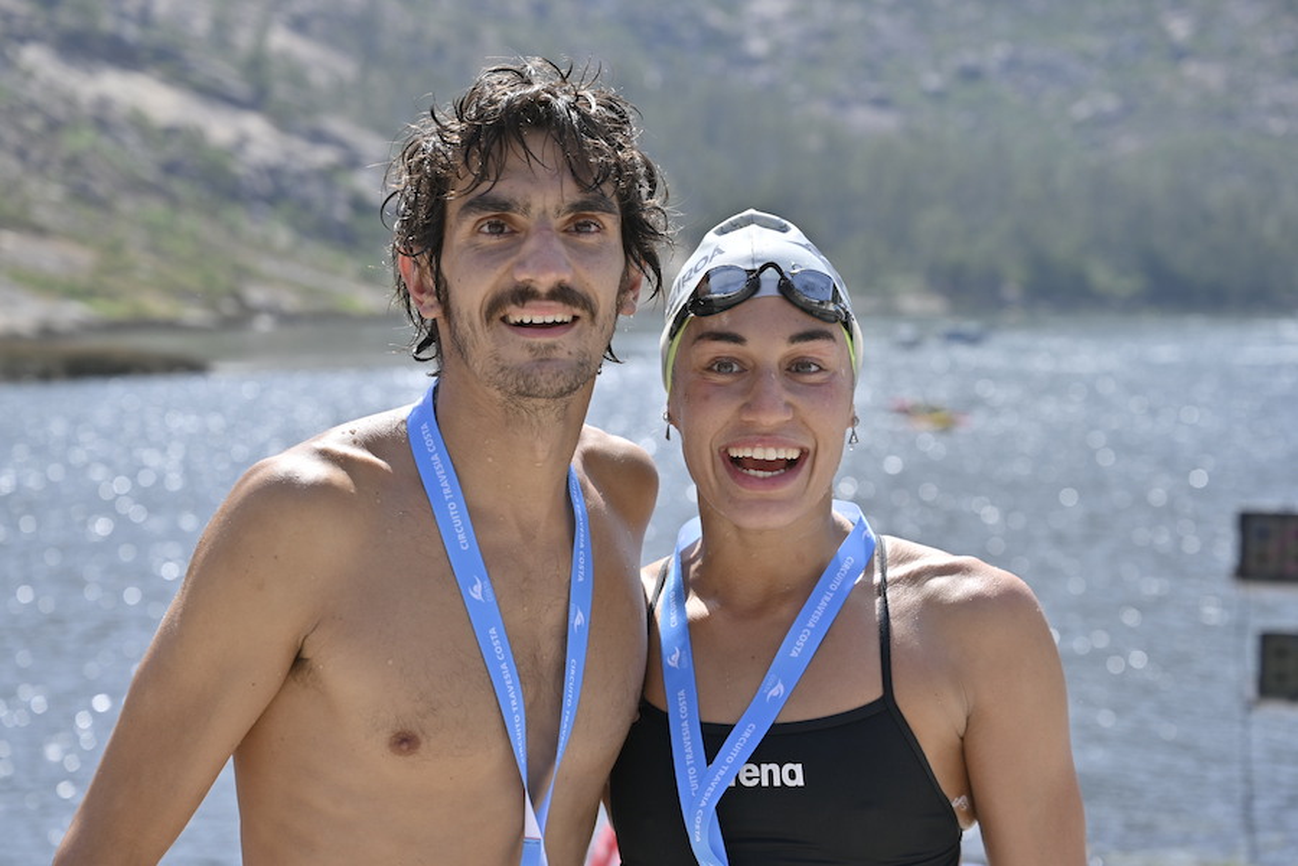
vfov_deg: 19.5
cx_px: 649
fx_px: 2524
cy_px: 433
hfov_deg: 28.8
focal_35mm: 70
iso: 100
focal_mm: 70
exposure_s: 1/800
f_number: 5
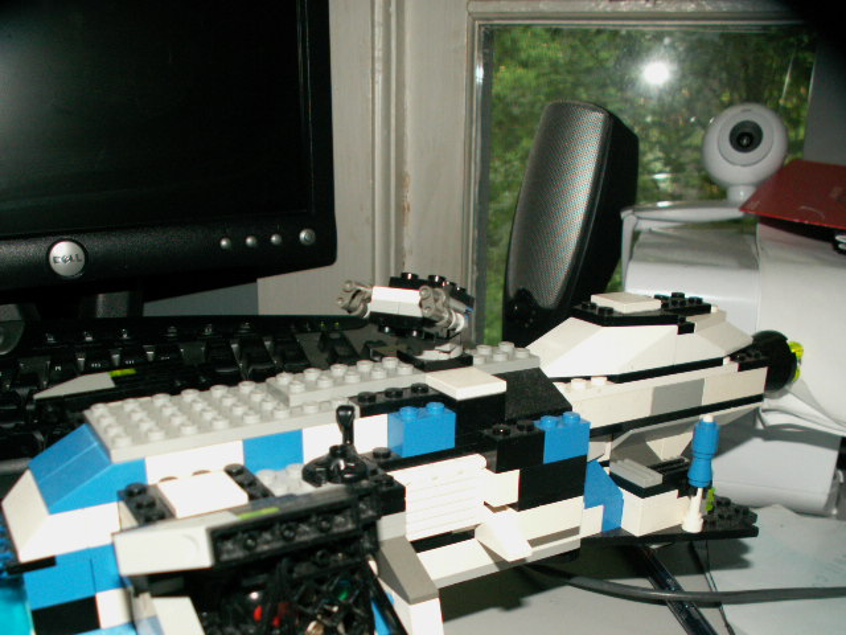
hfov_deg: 52.6
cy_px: 318
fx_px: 855
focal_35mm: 35
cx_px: 423
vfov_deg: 40.7
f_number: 3.2
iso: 160
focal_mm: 5.86
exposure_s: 1/40
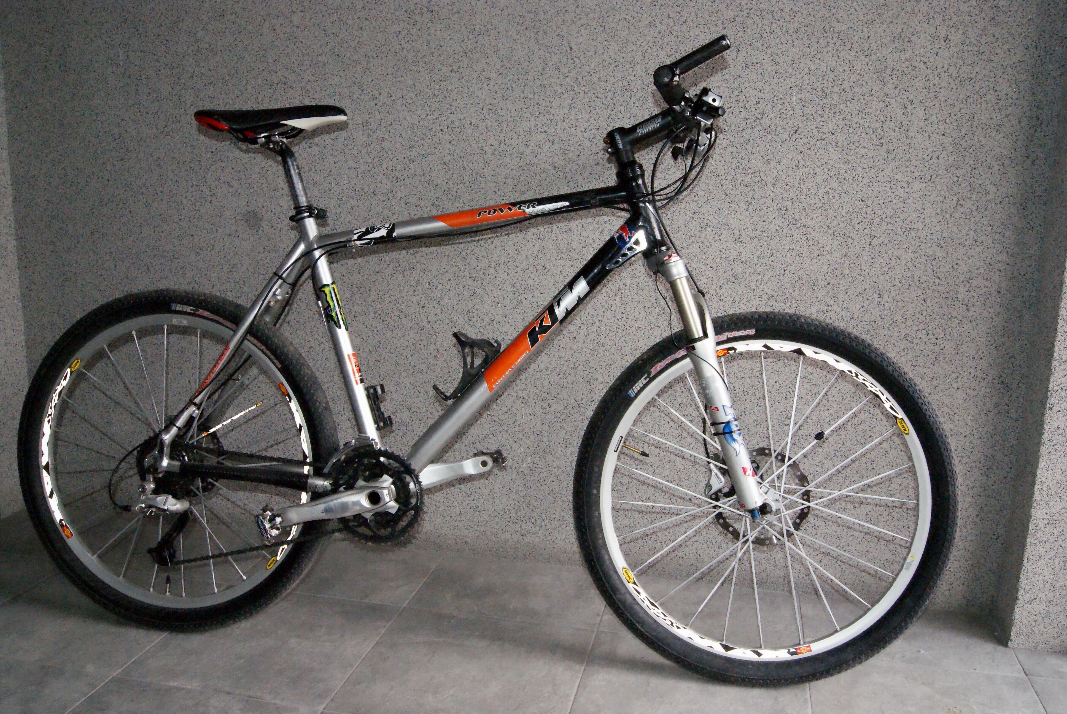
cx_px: 534
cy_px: 357
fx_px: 890
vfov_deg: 43.7
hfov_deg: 61.9
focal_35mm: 30
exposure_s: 1/160
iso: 3200
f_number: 8
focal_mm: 20
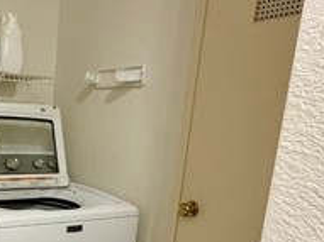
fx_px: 440
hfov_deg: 37.1
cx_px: 17
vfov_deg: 29.3
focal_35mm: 47
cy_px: 227
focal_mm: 2.22
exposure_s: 1/60
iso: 500
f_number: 2.2
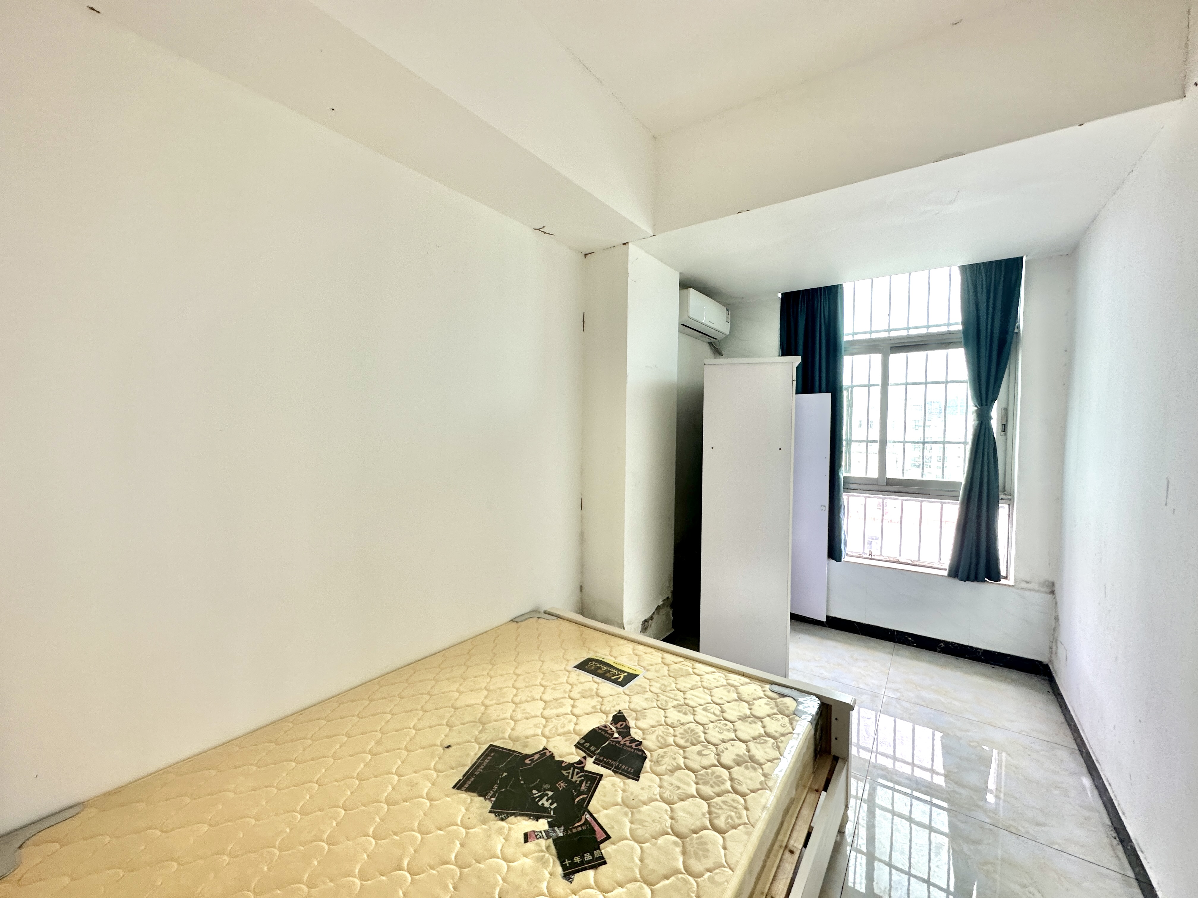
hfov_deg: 102.1
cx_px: 599
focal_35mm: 14
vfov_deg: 85.7
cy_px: 449
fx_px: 485
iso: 80
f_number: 2.2
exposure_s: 1/99
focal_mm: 2.22
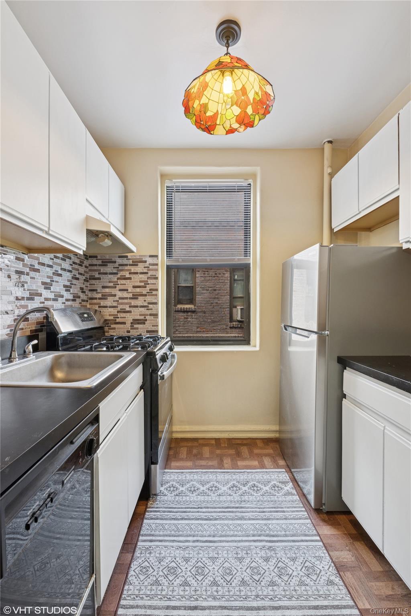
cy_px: 308
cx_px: 206
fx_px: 257
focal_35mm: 15
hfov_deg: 77.3
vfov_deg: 100.4
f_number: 14
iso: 640
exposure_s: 1/13
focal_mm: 15
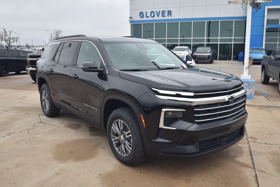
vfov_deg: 41.8
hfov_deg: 59.4
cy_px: 94
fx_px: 245
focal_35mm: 32
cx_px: 140
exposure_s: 1/250
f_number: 4.5
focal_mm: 21
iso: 100
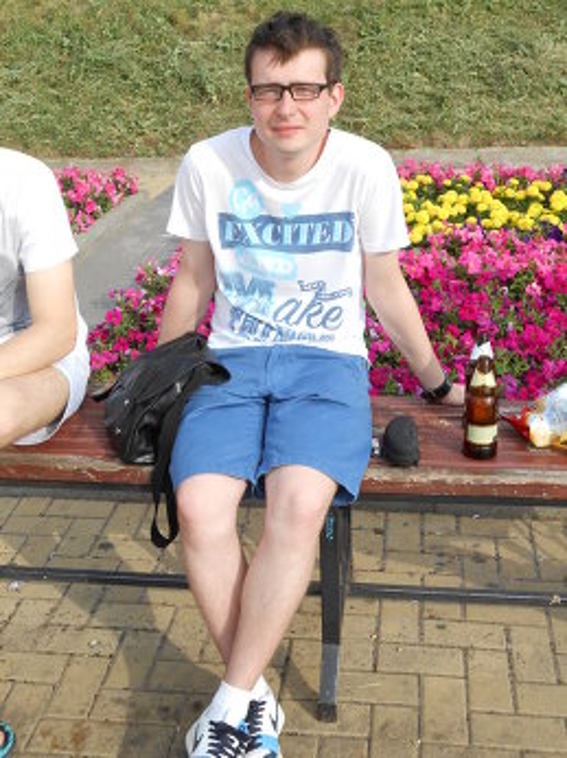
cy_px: 379
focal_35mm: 44
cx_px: 284
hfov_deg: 32.8
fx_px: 962
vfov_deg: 43.0
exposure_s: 1/250
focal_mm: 7.8
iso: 80
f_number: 4.5
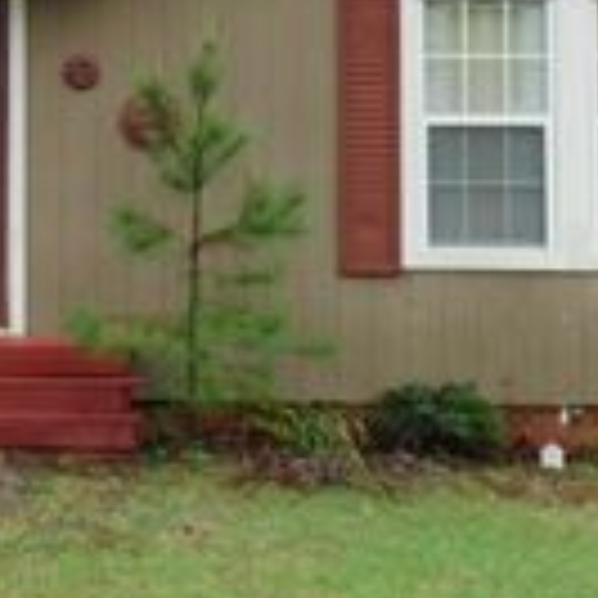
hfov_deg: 14.2
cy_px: 65
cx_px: -40
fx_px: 2345
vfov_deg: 14.4
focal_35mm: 120
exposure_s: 1/100
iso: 125
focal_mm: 6.3
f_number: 3.5
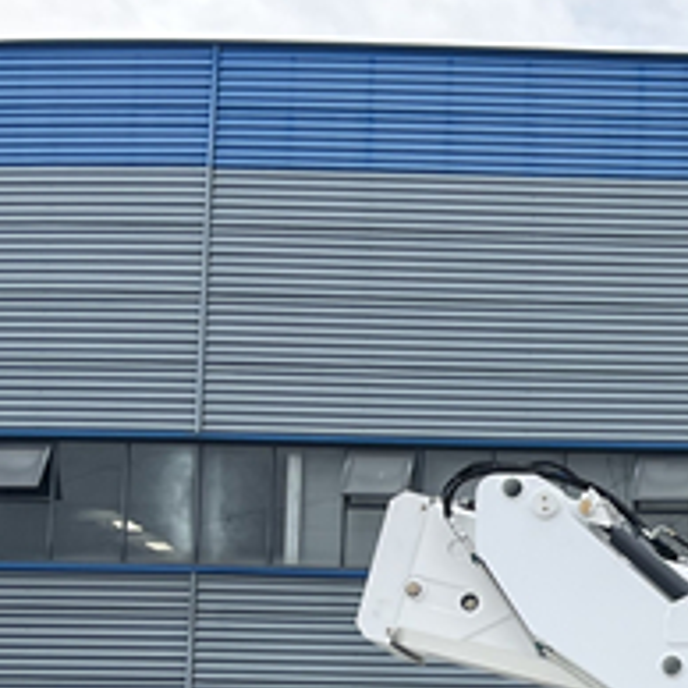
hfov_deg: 15.6
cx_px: 1248
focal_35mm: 95
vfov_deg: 17.0
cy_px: 950
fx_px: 2136
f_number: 1.6
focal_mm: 5.1
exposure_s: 1/1721
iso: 50
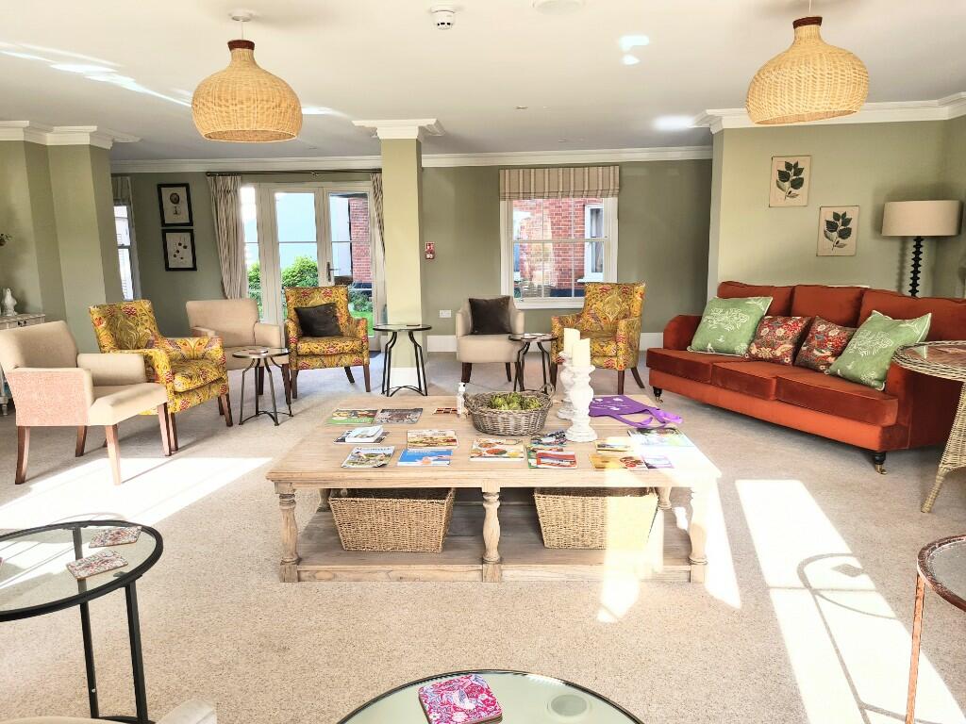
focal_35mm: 26
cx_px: 483
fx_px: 726
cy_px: 362
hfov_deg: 67.3
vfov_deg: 53.1
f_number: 1.8
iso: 50
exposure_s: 1/279
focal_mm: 5.4
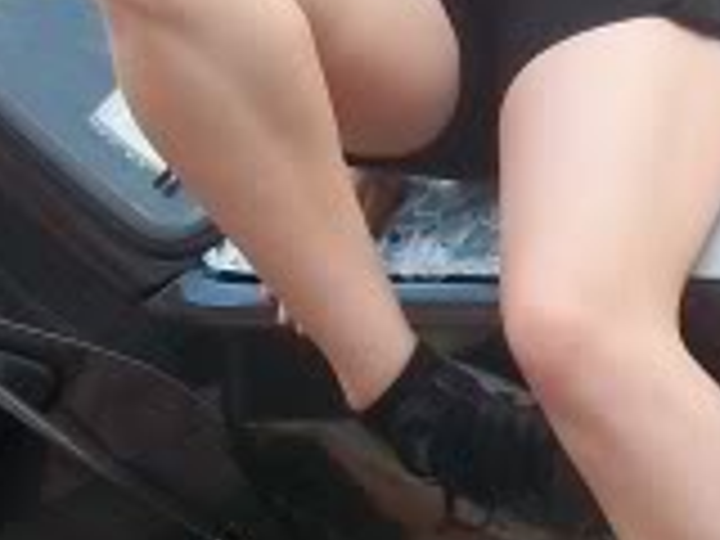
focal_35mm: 170
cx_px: 400
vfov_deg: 8.7
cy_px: 0
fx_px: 3536
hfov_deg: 11.6
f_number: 2.8
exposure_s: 1/160
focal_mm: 5.7
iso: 80
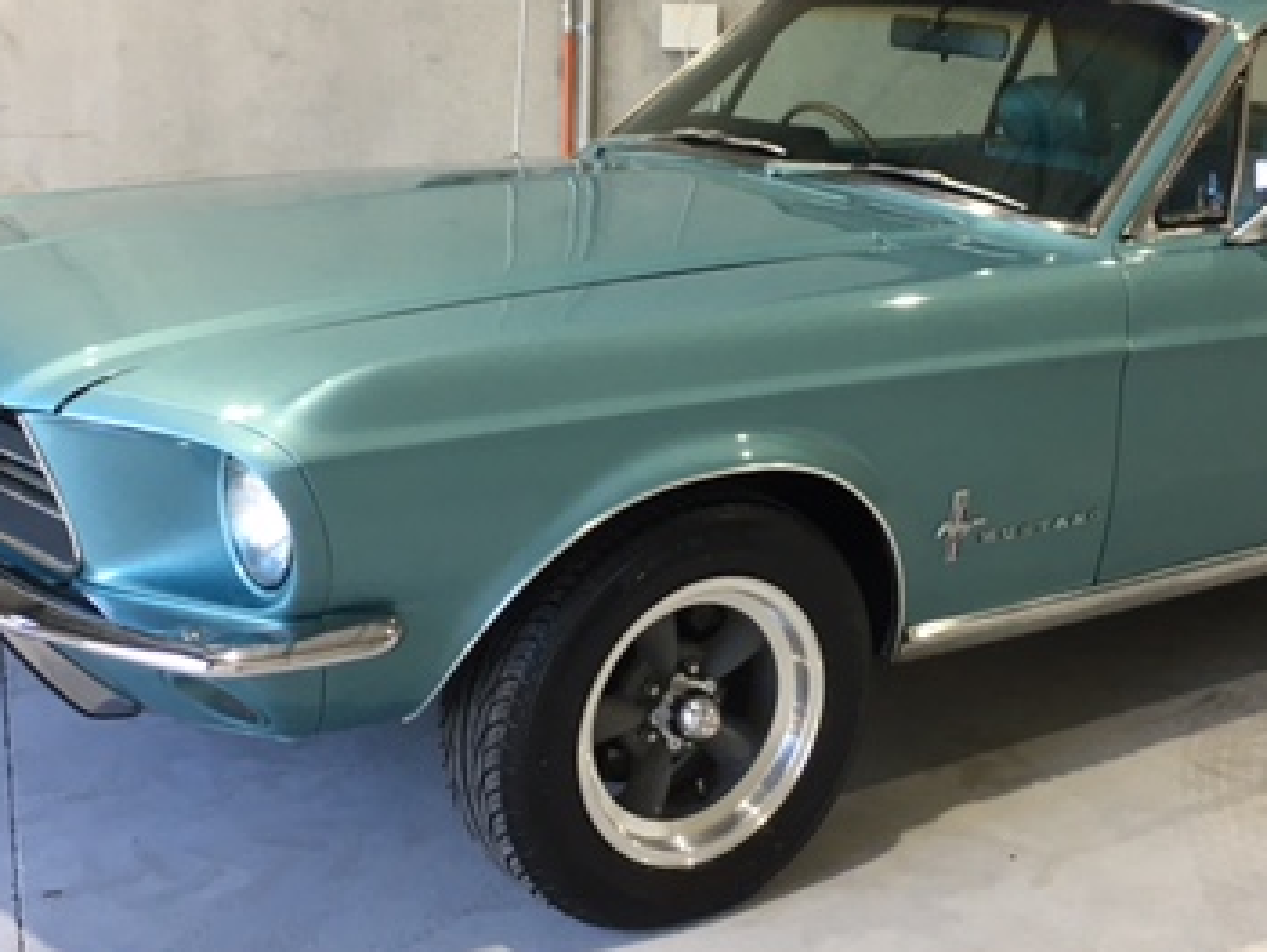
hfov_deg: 35.9
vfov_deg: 27.5
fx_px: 1941
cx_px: 793
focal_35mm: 53
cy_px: 427
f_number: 2.2
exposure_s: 1/33
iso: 32
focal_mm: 4.15
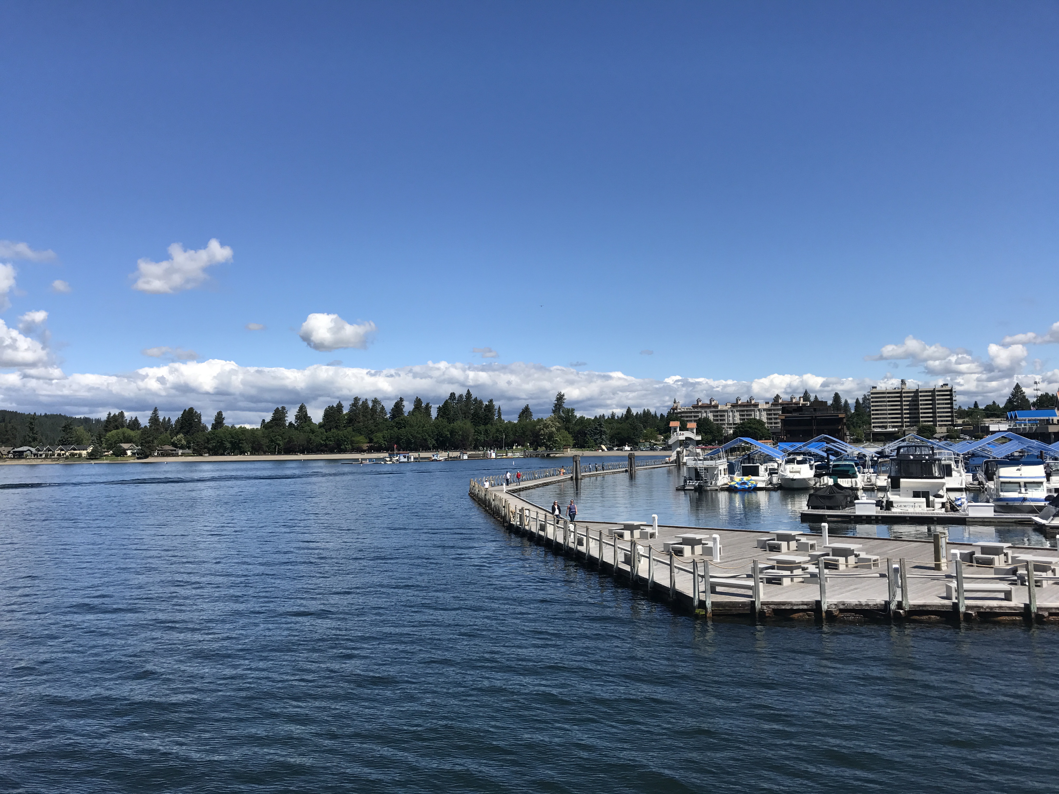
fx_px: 857
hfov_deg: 63.4
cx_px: 530
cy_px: 397
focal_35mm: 28
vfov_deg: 49.7
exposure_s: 1/3425
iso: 20
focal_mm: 3.99
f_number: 1.8
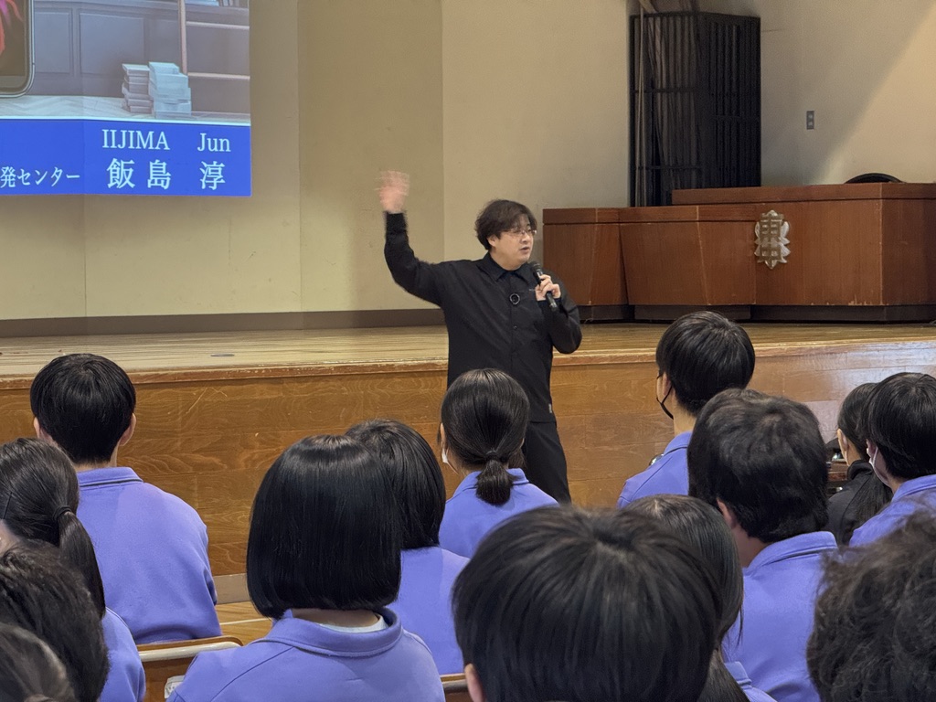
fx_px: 3245
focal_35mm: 120
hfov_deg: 16.4
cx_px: 468
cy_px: 351
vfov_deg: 12.3
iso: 800
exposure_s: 1/33
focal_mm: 15.66
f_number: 2.8
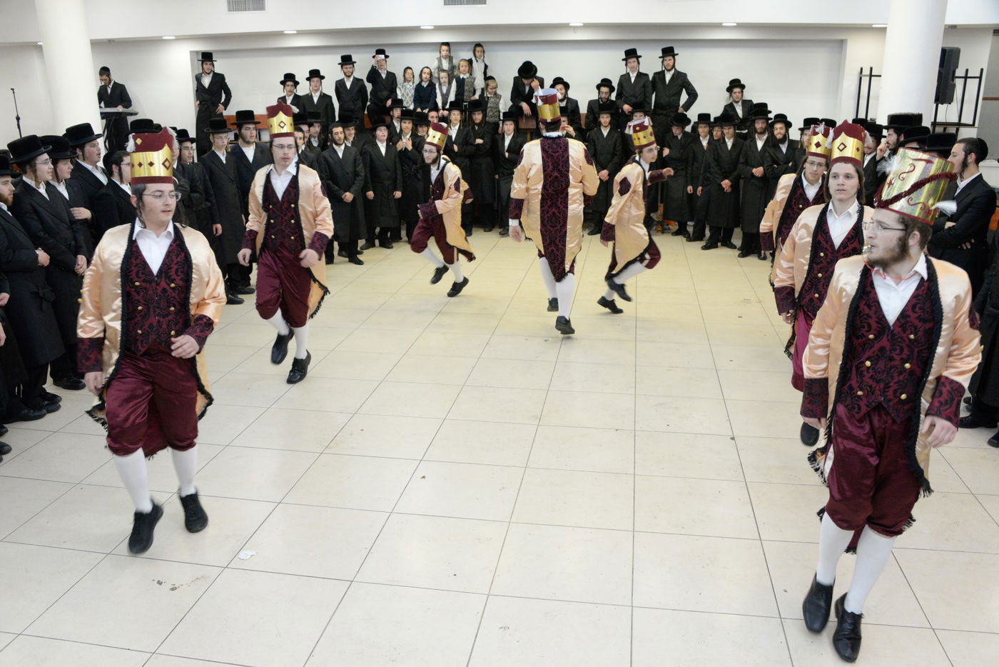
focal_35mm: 28
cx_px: 500
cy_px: 334
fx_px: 777
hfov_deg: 65.5
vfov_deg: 46.4
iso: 4000
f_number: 7.1
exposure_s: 1/80
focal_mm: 28
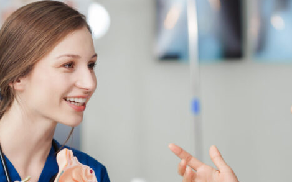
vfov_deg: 6.9
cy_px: 178
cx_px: 135
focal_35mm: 189
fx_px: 1504
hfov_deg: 11.1
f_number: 2.2
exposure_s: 1/160
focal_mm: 85
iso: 320
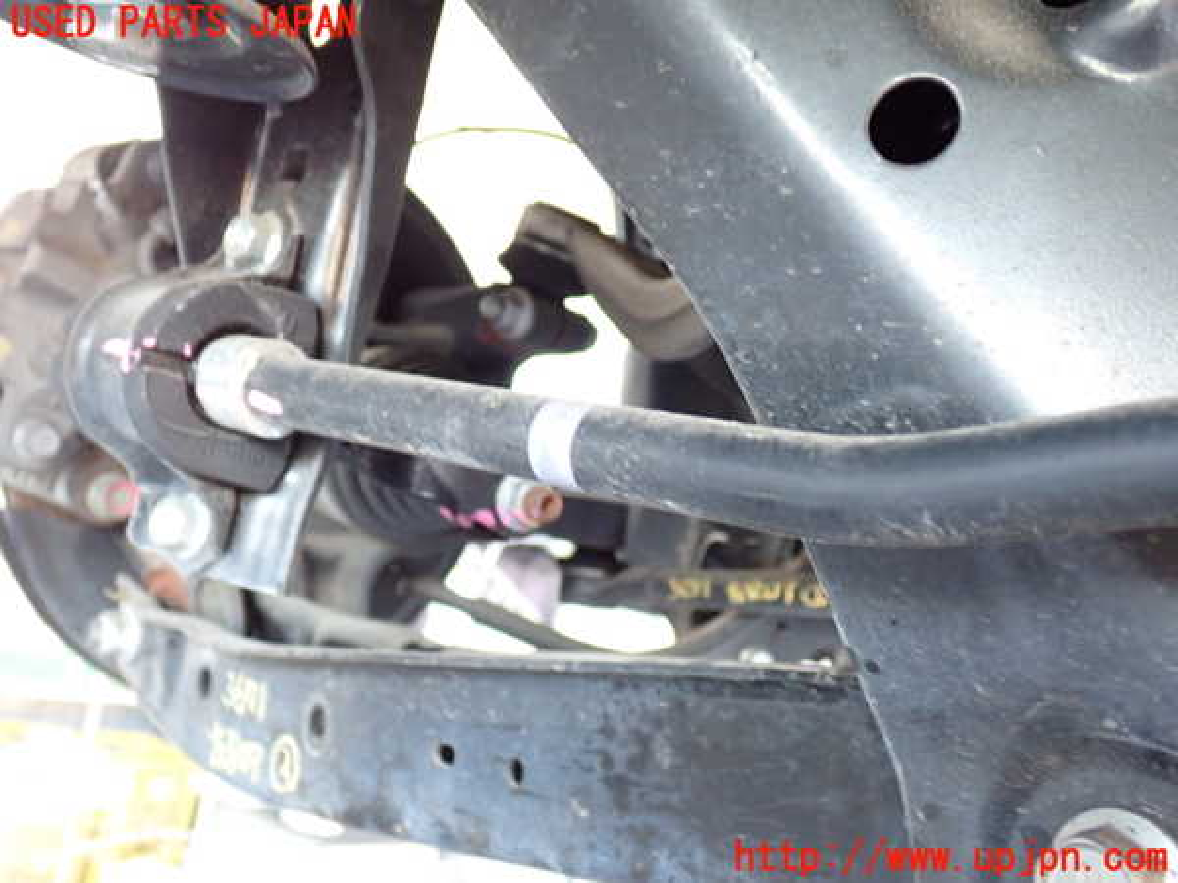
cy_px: 442
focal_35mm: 38
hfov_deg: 49.0
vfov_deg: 37.7
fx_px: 1293
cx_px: 589
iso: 800
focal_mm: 6.83
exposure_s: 1/15
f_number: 2.7
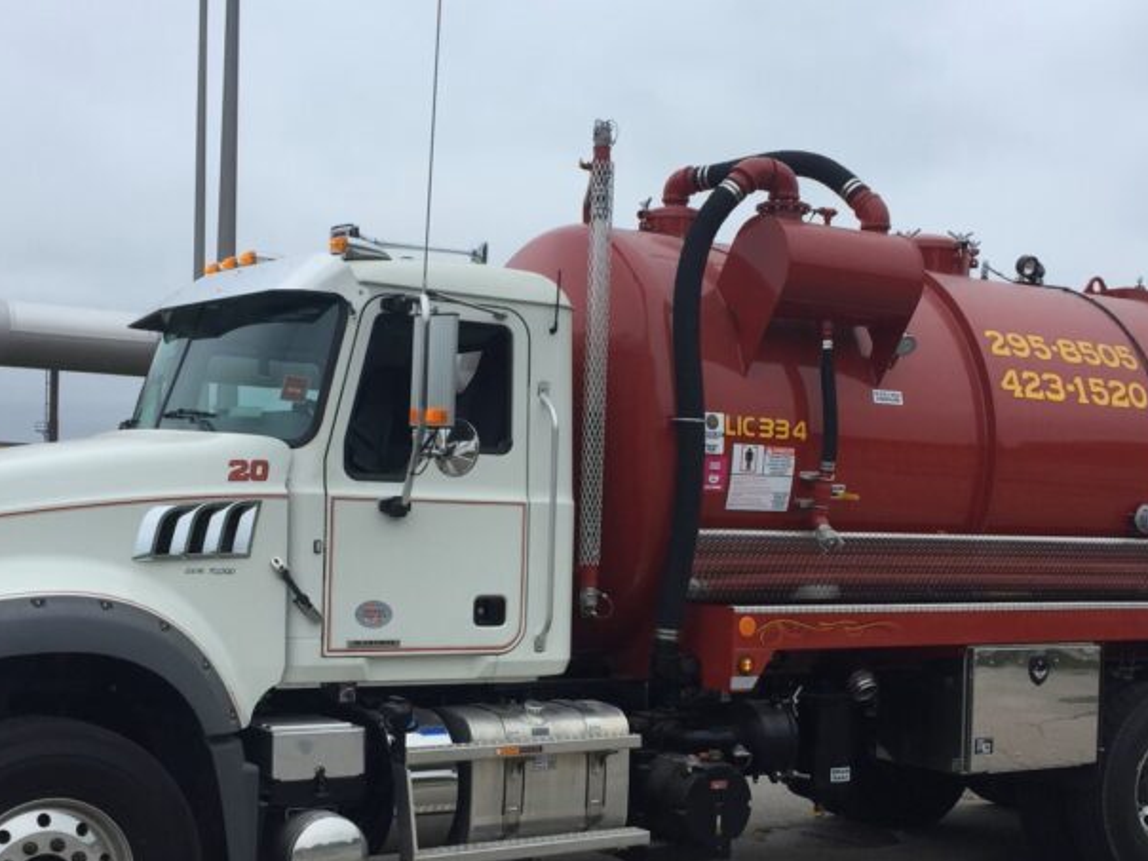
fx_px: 1592
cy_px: 555
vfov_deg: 30.1
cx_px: 595
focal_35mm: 48
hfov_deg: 39.7
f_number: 2.2
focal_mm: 4.15
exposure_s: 1/989
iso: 32
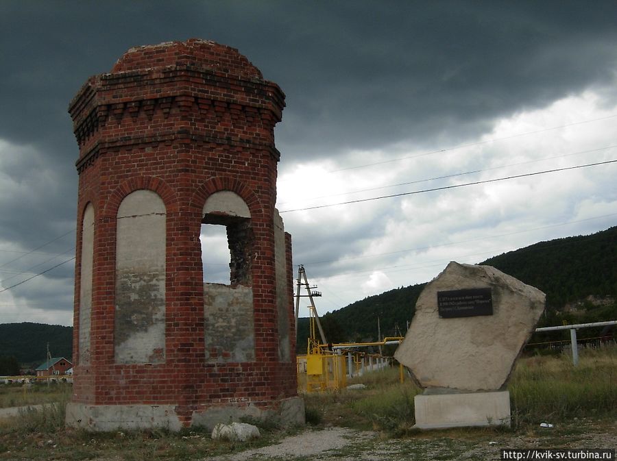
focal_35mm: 36
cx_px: 308
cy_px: 230
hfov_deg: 51.4
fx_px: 641
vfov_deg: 39.6
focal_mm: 7.5
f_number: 5.4
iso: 50
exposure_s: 1/271
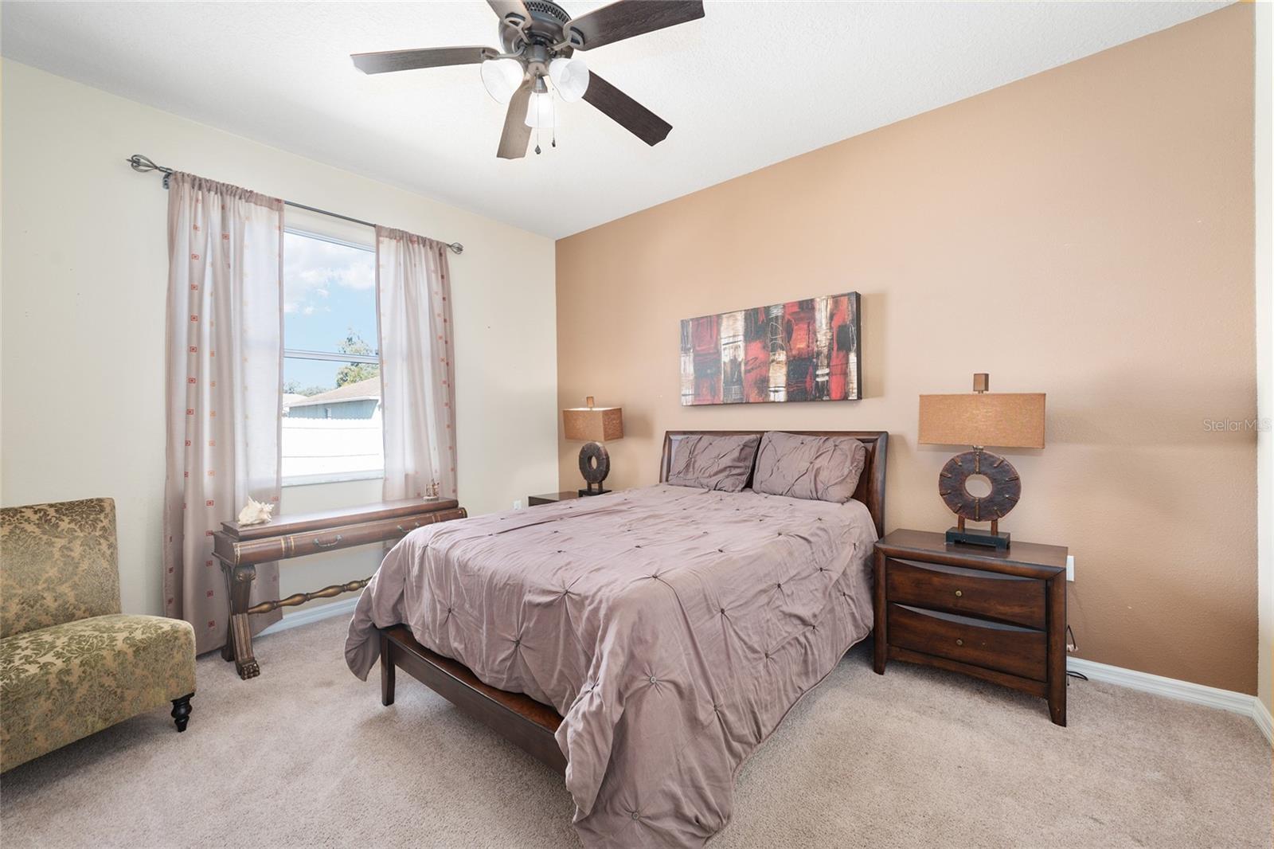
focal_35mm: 14
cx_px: 637
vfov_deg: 81.2
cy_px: 424
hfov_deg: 104.3
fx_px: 495
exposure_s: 1/4
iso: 320
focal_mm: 14
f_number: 7.1
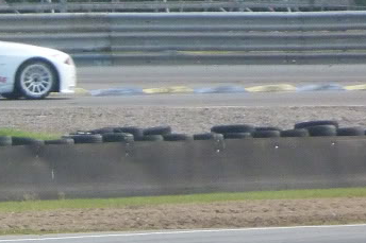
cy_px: 395
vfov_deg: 0.6
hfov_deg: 0.8
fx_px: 25149
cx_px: -62
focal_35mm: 2475
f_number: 5.2
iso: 320
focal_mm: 108
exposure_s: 1/500
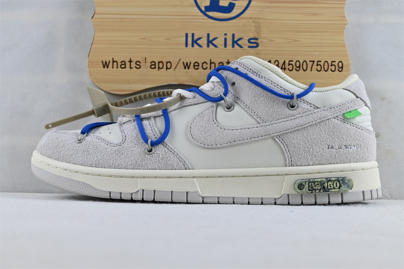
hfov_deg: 40.0
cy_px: 134
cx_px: 202
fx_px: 555
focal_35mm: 50
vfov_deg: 27.3
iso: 100
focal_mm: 33
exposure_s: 1/50
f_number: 5
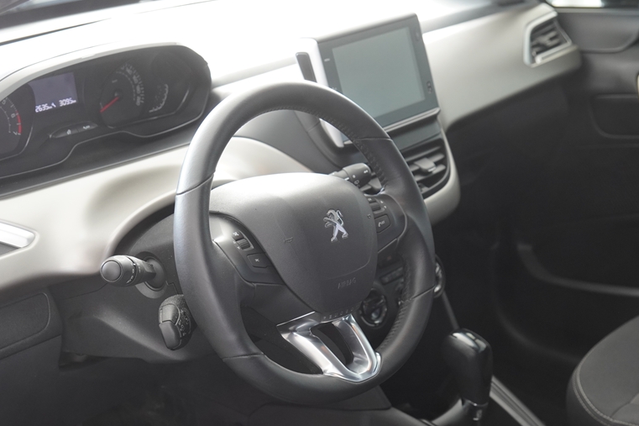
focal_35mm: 71
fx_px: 1254
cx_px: 297
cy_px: 243
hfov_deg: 28.6
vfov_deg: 19.3
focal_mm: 35
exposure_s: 1/60
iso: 500
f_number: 4
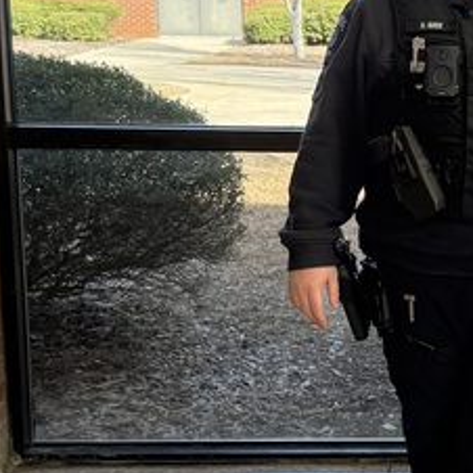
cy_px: 285
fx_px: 1484
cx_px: 548
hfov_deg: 17.4
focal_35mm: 96
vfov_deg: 18.1
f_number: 1.78
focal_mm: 6.76
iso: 100
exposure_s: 1/435
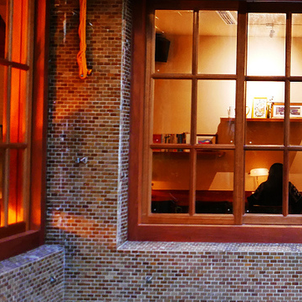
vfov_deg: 35.1
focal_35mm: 48
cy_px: 105
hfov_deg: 31.5
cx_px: 330
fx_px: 474
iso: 800
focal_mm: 10.9
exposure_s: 1/60
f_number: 2
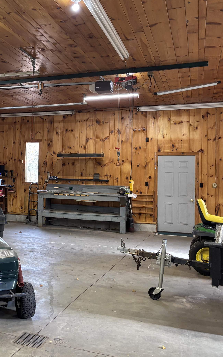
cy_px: 165
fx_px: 399
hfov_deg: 29.7
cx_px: 16
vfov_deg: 48.2
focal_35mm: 41
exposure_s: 1/60
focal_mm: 5.96
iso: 160
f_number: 1.6
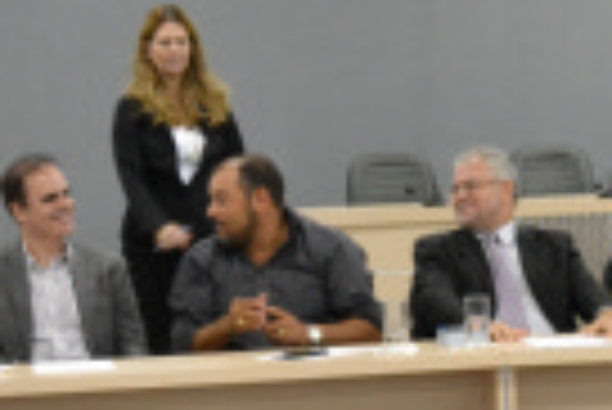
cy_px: 394
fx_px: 2434
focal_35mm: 143
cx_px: 522
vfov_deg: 9.6
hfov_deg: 14.2
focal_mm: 26
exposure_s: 1/50
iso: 1600
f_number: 4.2
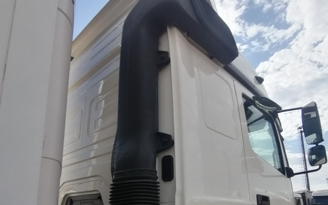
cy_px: 165
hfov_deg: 72.5
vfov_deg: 46.6
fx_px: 224
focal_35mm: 25
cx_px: 160
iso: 50
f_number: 2.4
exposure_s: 1/954
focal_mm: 1.78
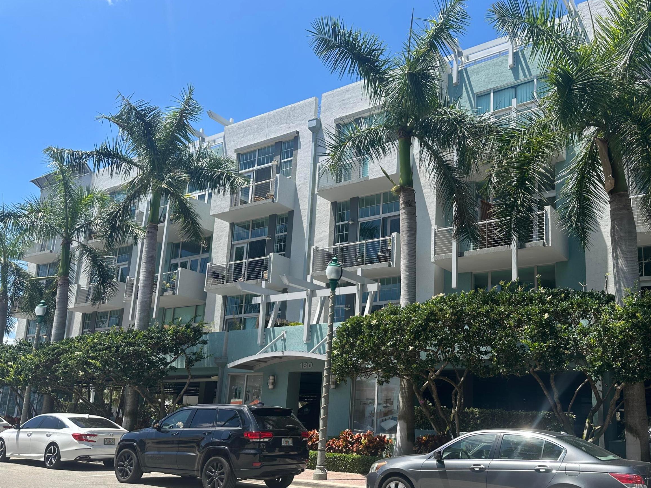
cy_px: 290
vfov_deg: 46.6
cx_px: 402
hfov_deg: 59.3
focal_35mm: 30
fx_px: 564
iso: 80
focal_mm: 6.86
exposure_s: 1/2591
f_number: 1.78
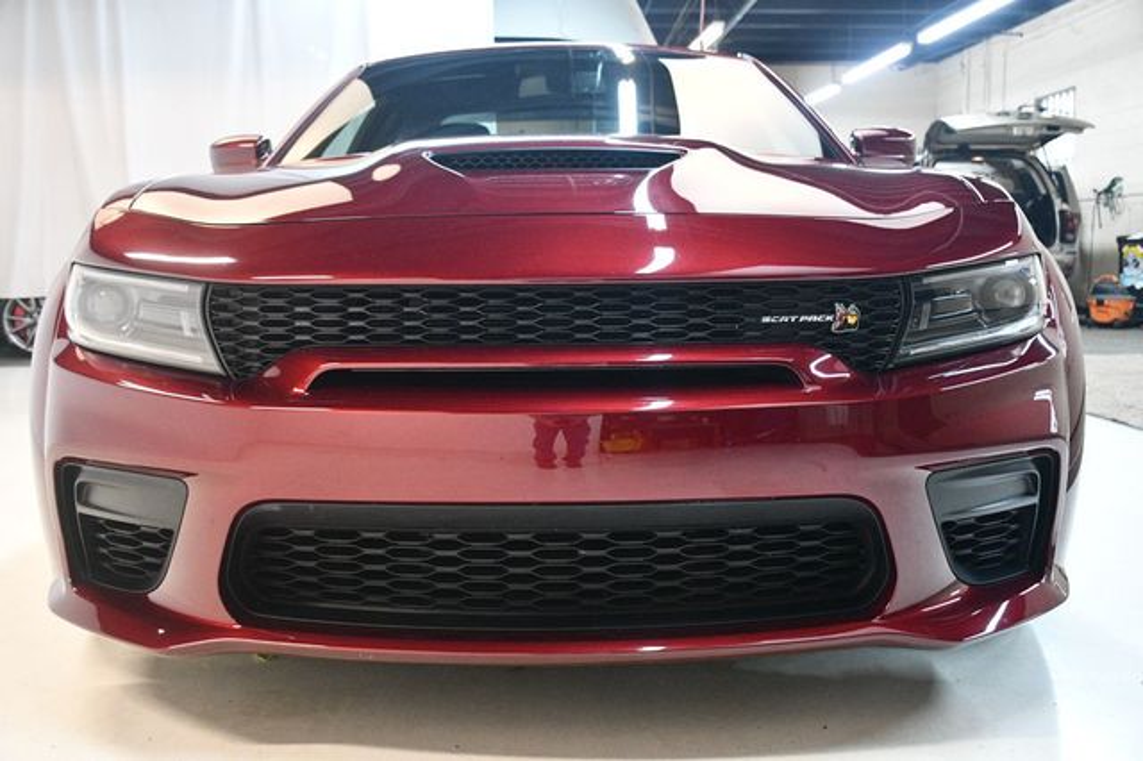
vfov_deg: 36.8
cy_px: 380
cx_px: 572
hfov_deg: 53.2
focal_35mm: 36
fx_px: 1142
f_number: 3.8
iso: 3200
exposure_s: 1/80
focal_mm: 24
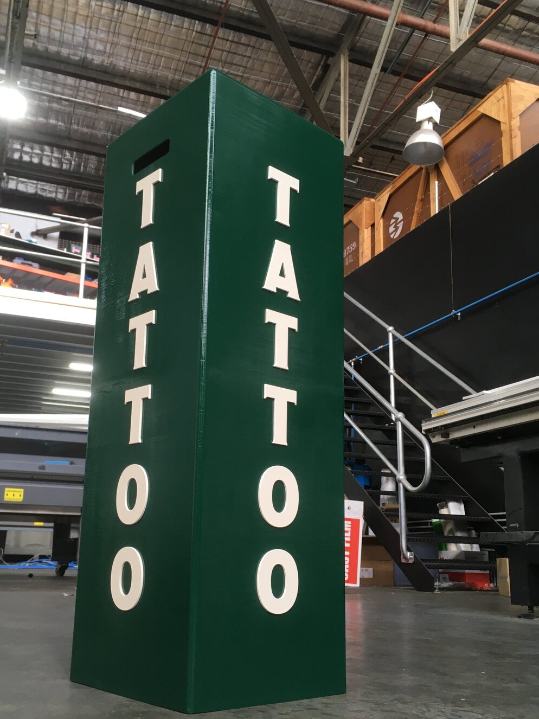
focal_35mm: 35
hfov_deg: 40.5
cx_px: 221
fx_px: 727
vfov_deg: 52.5
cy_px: 404
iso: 32
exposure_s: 1/33
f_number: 2.2
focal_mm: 4.15
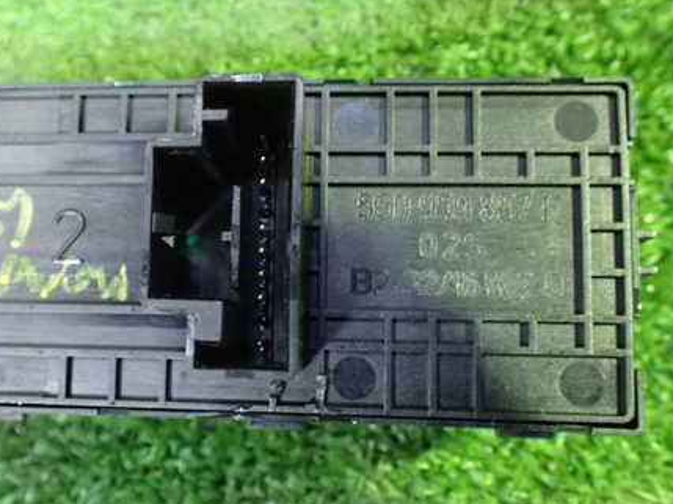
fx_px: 816
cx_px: 234
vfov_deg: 34.3
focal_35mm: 42
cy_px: 262
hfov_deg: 44.3
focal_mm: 5.4
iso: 1600
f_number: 2.3
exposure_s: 1/30
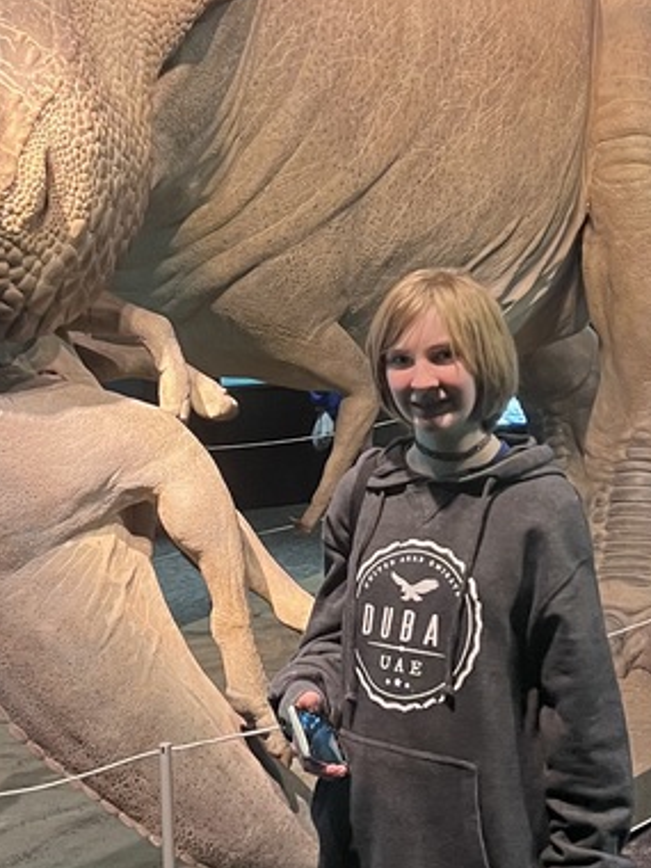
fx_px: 1755
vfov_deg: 27.7
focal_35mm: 70
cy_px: 372
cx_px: 354
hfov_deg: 21.0
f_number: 1.5
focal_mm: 5.7
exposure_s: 1/60
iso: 500
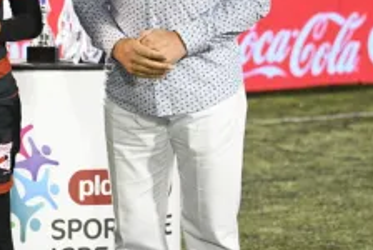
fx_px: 2884
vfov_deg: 4.9
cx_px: -40
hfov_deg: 7.4
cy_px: 1
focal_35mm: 278
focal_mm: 82
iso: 4000
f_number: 2.8
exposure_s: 1/125
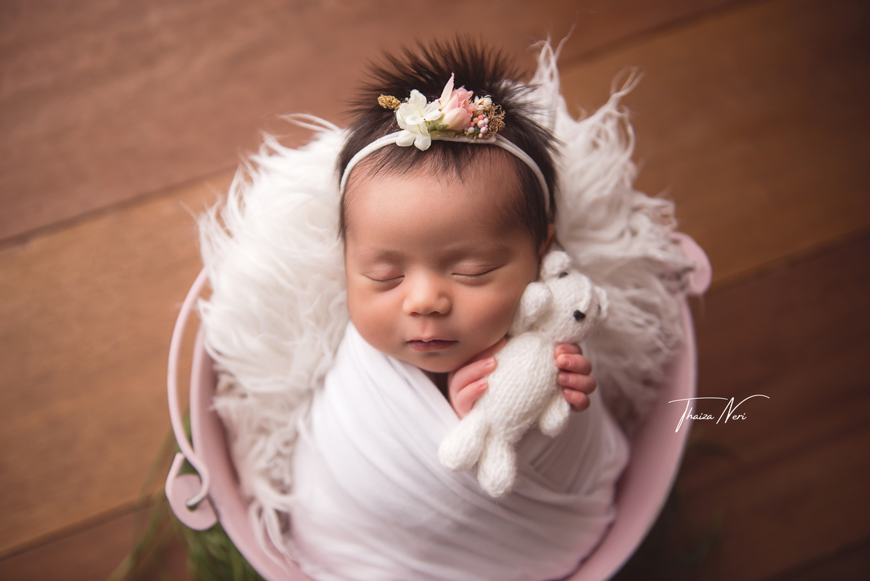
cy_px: 290
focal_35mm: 44
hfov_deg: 44.5
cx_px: 435
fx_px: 1064
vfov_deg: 30.5
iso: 160
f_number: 2.8
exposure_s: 1/160
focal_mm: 44
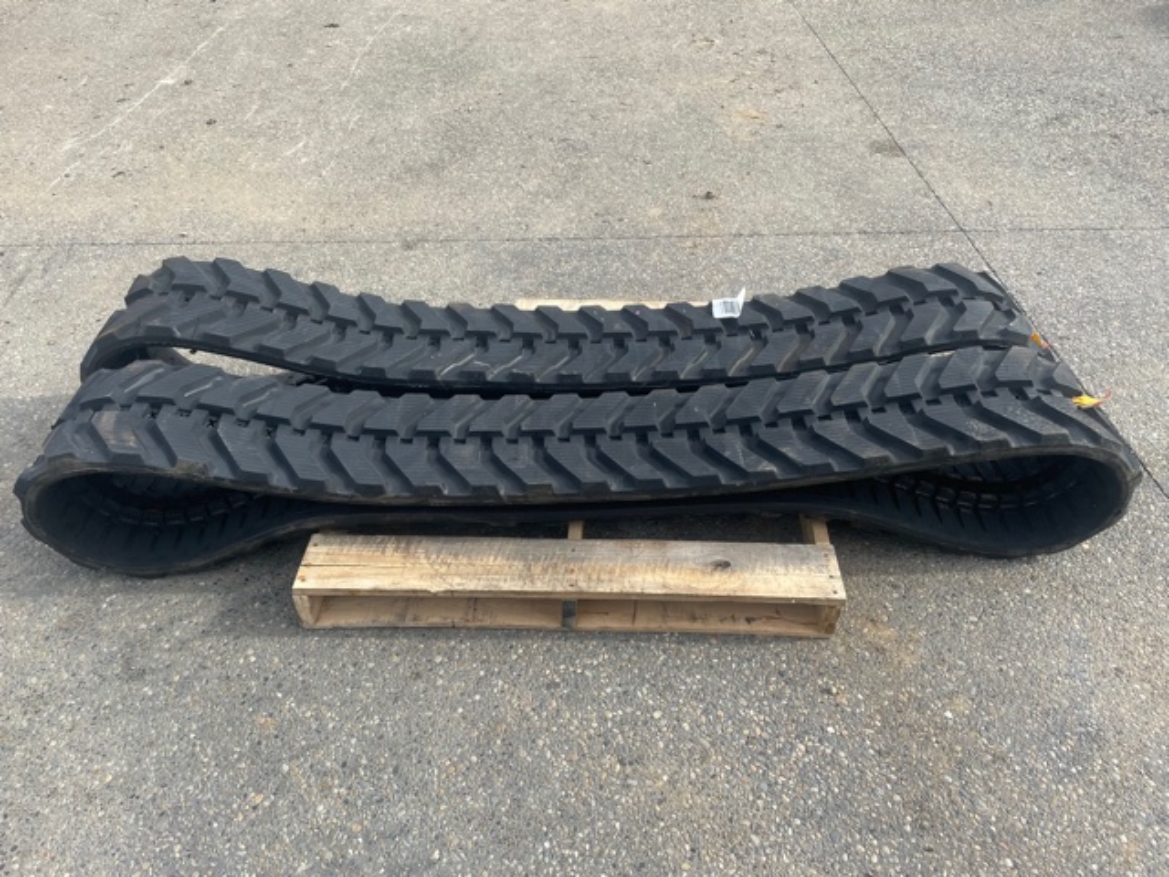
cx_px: 584
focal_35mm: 26
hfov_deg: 67.3
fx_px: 878
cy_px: 438
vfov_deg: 53.1
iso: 32
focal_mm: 4.2
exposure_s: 1/1233
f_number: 1.6
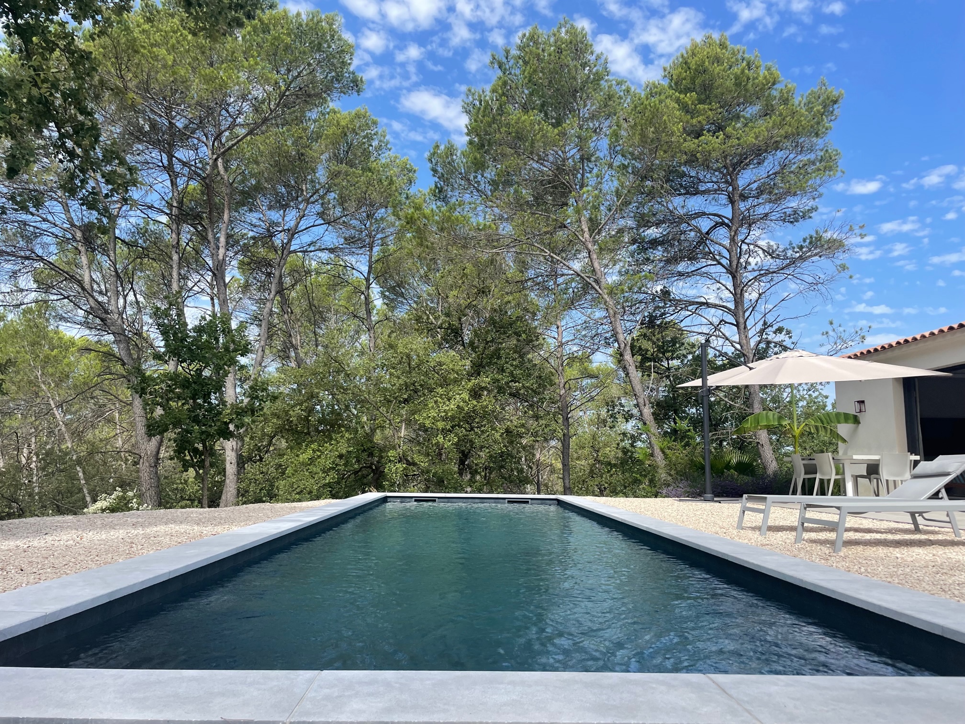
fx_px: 725
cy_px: 362
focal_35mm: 26
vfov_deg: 53.1
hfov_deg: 67.3
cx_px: 482
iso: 32
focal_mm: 4.2
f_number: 1.6
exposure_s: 1/1855
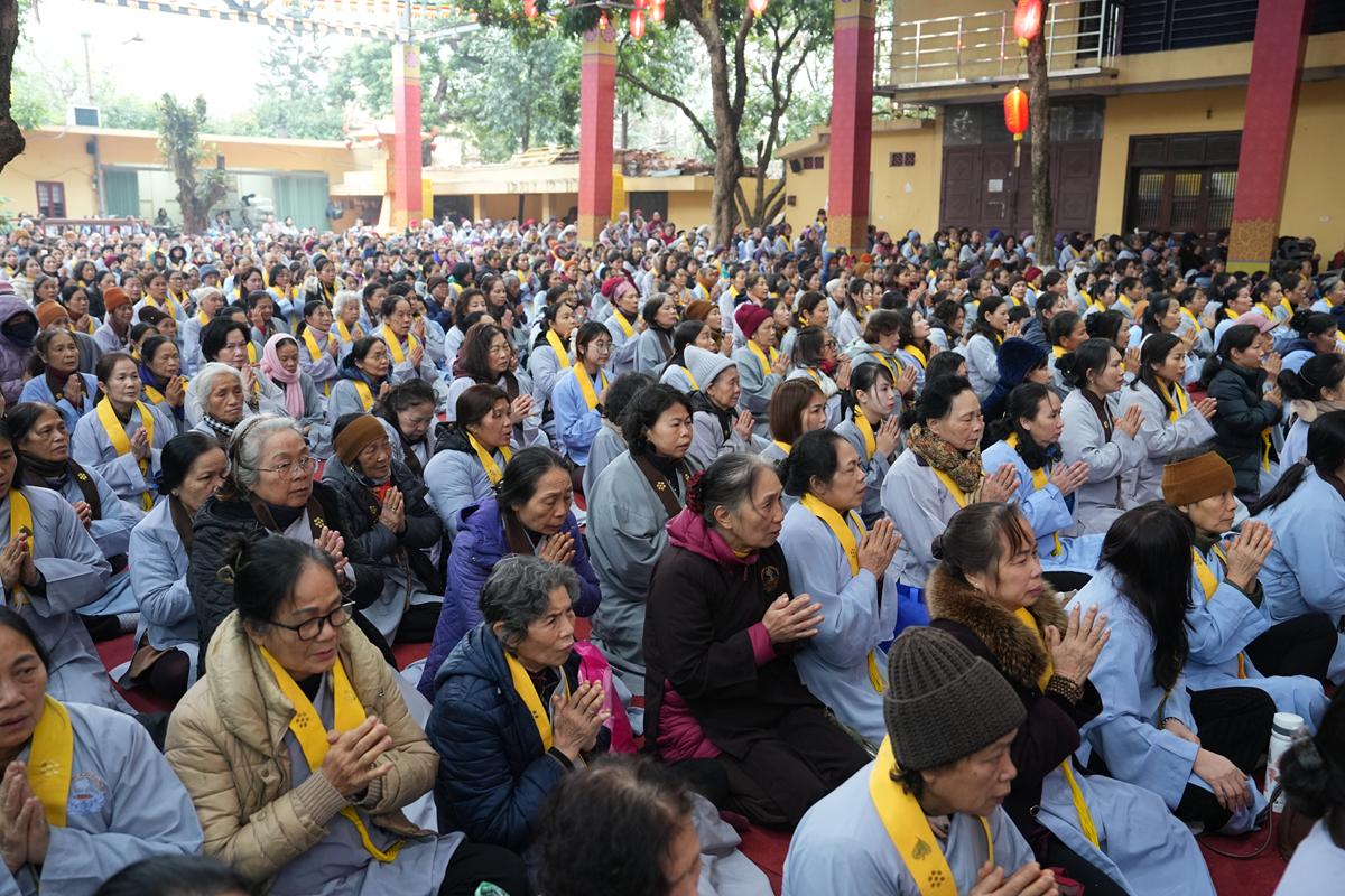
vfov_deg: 42.3
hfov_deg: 60.3
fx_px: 1158
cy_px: 448
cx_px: 672
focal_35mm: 31
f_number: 4
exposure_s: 1/100
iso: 2000
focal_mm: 31
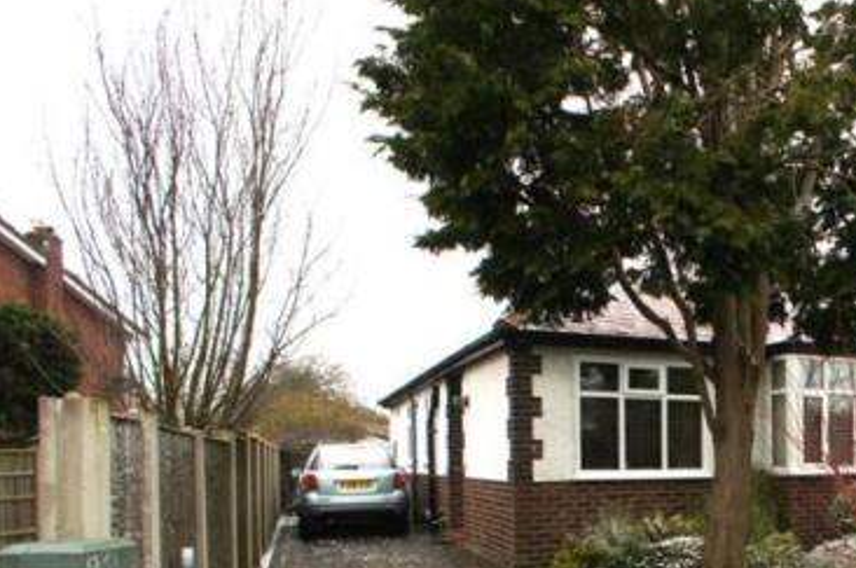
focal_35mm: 43
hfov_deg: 42.0
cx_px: 760
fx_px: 1021
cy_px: 482
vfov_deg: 30.1
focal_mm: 16
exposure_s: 1/100
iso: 200
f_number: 4.5
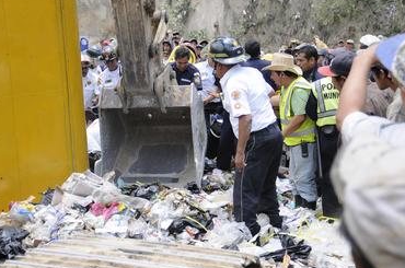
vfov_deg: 19.6
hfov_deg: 29.2
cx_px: 144
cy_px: 121
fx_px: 775
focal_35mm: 69
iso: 200
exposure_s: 1/800
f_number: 3.3
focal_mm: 34
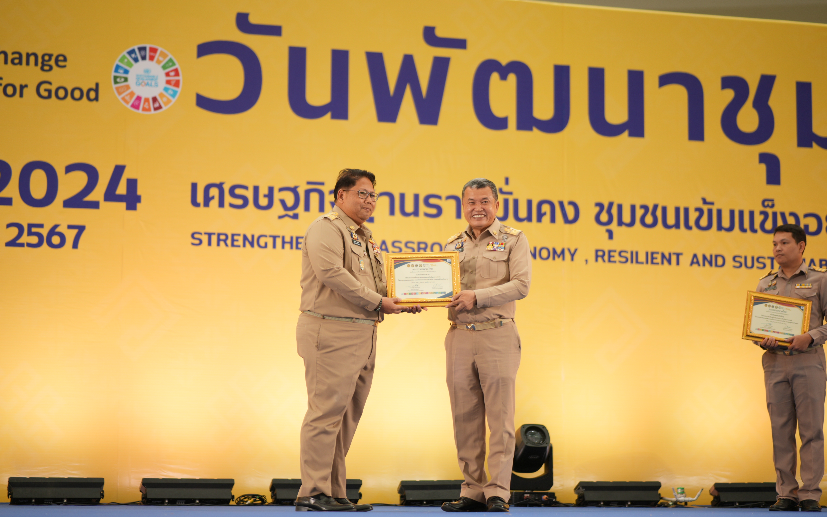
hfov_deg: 23.8
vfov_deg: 15.0
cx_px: 412
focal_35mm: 87
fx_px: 1961
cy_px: 259
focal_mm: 85
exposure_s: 1/250
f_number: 1.4
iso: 160
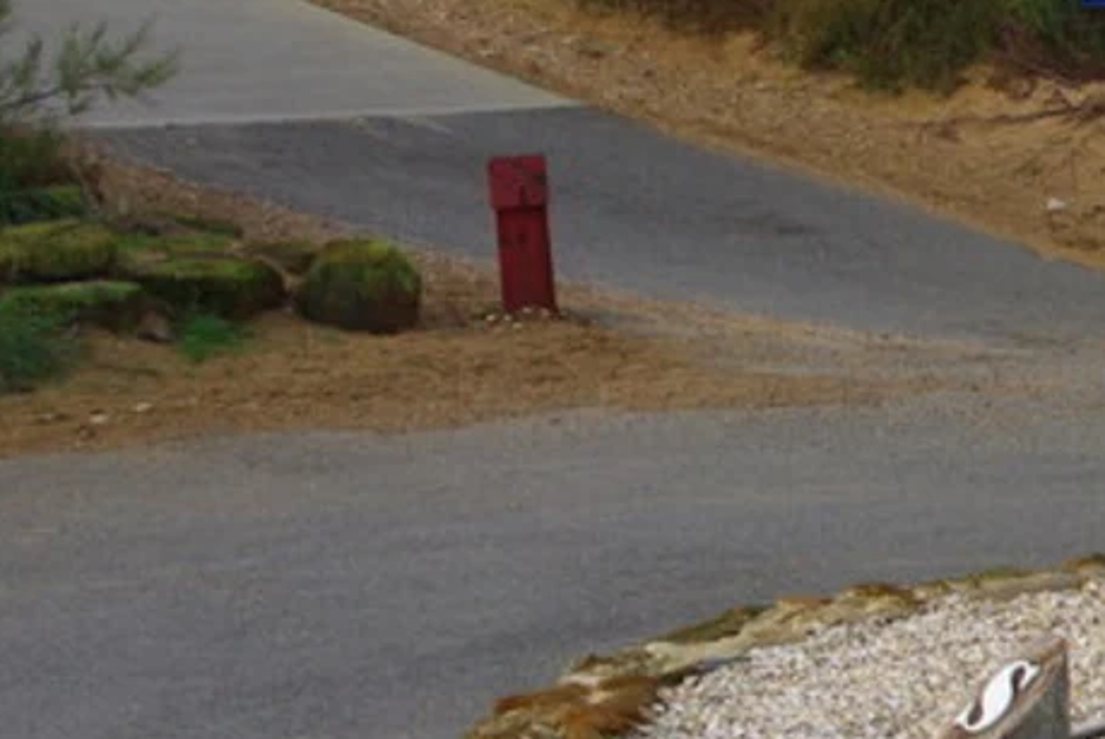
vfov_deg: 10.0
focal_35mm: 137
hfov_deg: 13.8
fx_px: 4209
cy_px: 416
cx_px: 1810
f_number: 5.6
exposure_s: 1/60
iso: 100
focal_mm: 26.25
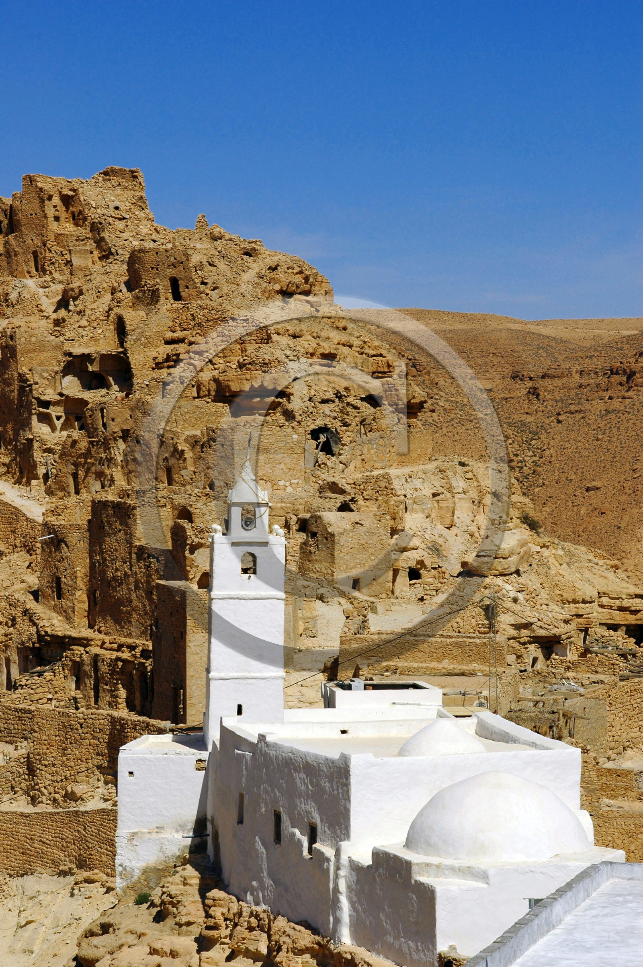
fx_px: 2818
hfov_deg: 13.0
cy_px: 484
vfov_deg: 19.5
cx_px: 322
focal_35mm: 105
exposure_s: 1/640
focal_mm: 70
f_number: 13
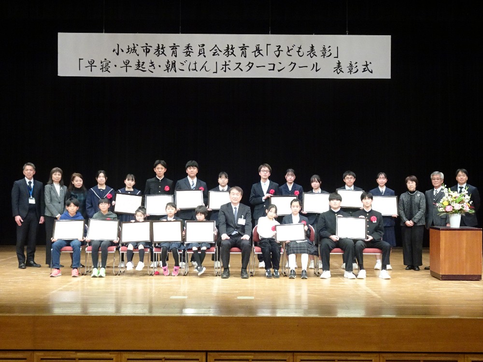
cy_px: 181
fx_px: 642
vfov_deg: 31.5
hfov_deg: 41.2
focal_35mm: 46
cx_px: 242
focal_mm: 7.87
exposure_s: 1/50
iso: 640
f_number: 4.5
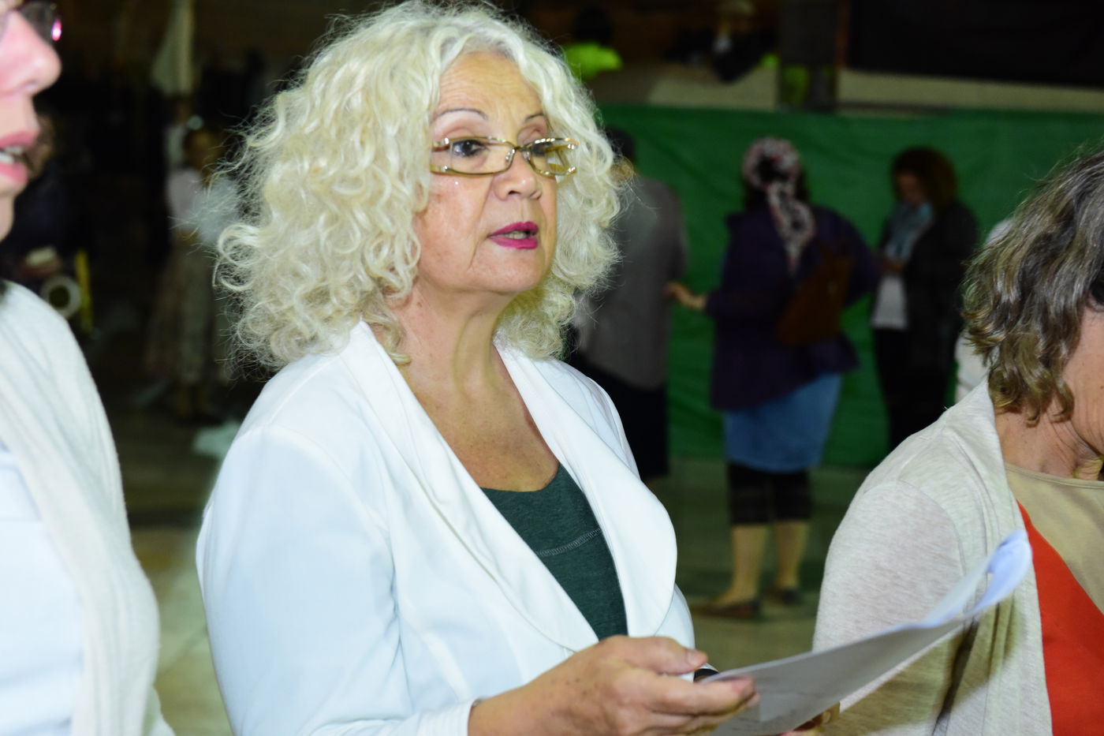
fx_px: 2146
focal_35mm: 70
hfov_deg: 28.8
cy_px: 368
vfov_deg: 19.5
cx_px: 552
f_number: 5
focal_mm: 70
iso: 3200
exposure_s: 1/125
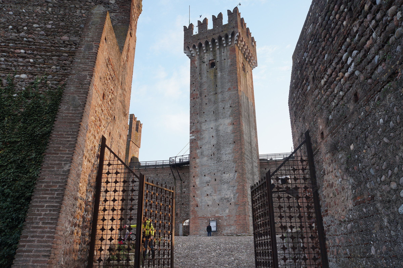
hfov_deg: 67.4
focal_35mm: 27
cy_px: 134
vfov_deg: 47.9
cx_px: 202
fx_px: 302
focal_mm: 18
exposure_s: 1/80
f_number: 5.6
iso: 100
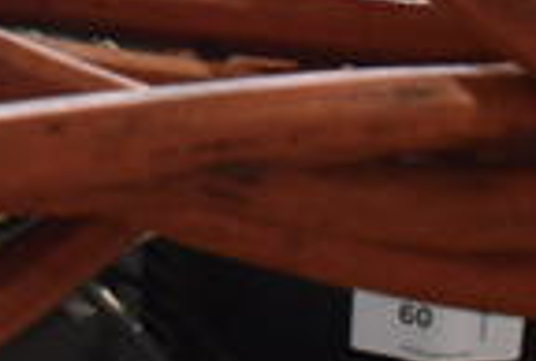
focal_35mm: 114
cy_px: -294
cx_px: 4
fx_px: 1703
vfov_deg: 11.2
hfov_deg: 17.5
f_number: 3.5
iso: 3200
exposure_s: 1/125
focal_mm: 18
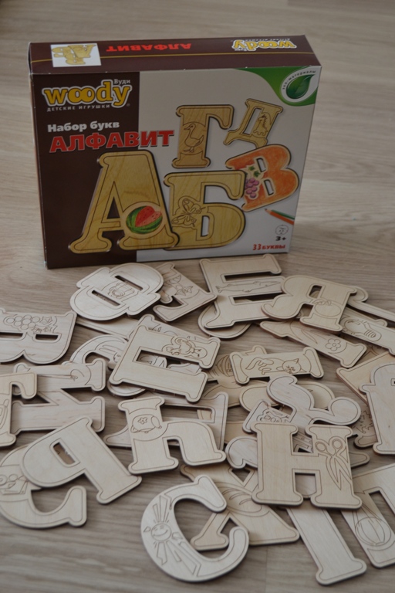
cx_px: 198
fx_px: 839
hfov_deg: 26.5
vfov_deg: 38.9
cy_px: 296
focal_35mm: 51
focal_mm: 34
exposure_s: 1/25
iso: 400
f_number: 5
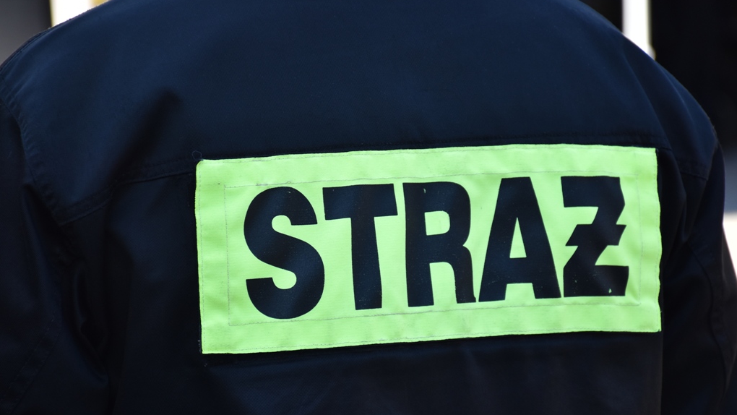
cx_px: 369
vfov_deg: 6.6
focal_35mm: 183
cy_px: 214
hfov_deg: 11.8
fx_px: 3577
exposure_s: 1/400
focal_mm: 116
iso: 400
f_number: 5.6
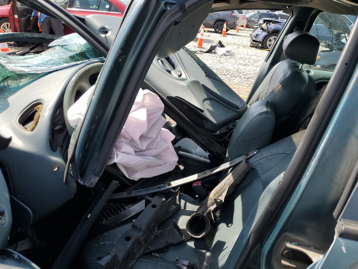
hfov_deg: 67.3
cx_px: 179
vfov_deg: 53.1
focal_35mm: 26
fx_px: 269
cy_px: 134
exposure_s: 1/1250
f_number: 1.5
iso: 50
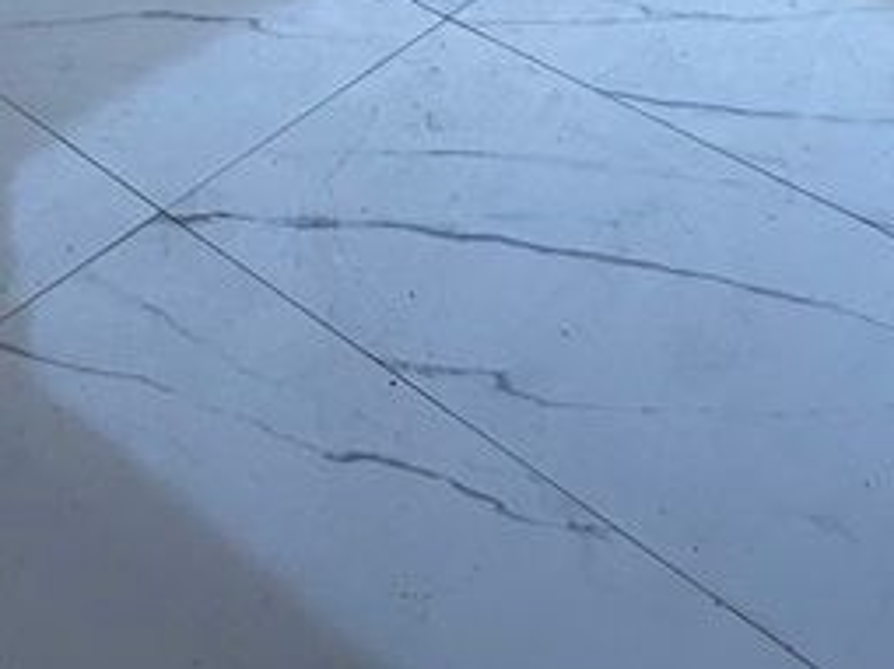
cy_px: -795
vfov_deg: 15.7
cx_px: -88
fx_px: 1704
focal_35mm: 66
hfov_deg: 27.0
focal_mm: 2.22
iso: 64
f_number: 2.2
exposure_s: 1/200
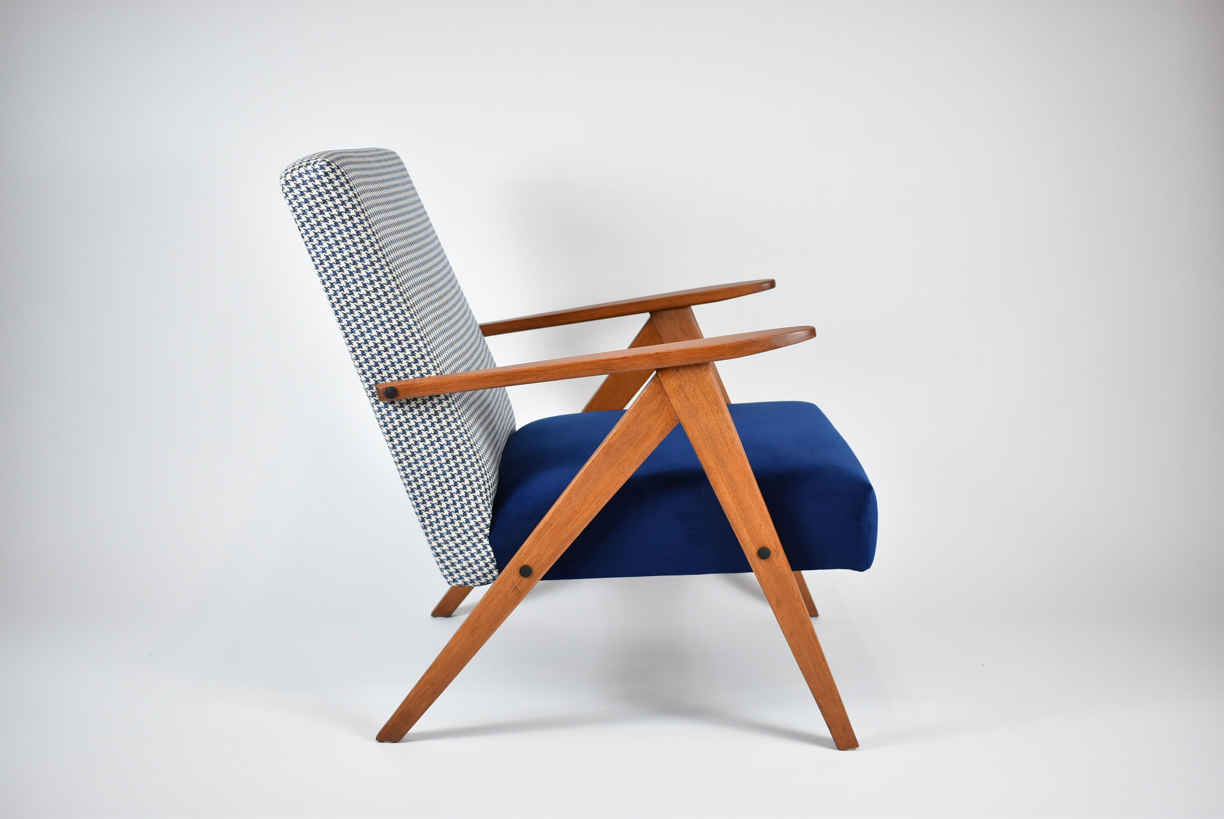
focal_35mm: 40
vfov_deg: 33.1
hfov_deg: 47.9
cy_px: 410
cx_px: 612
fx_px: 1378
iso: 800
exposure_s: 1/125
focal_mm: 27
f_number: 4.5
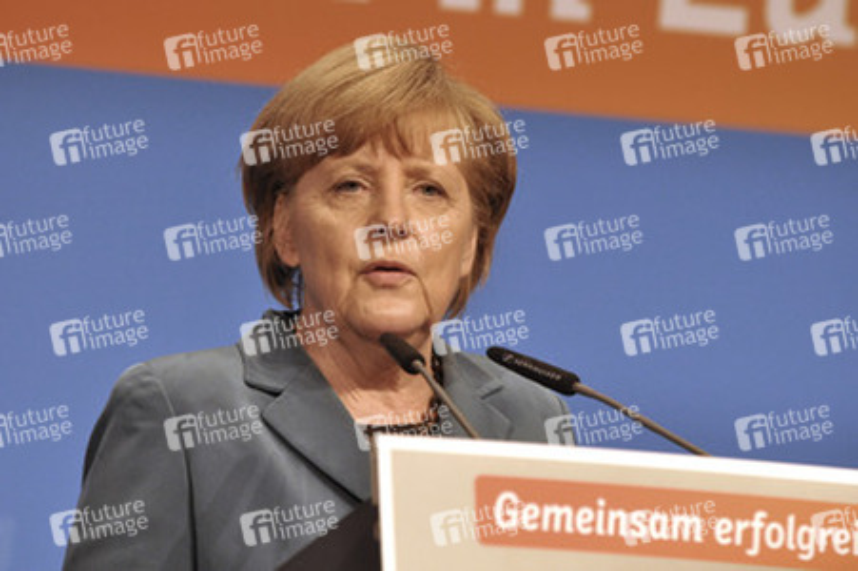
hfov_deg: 5.1
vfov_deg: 3.4
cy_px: 286
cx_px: 429
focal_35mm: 405
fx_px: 9645
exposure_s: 1/200
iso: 1250
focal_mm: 270
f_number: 8
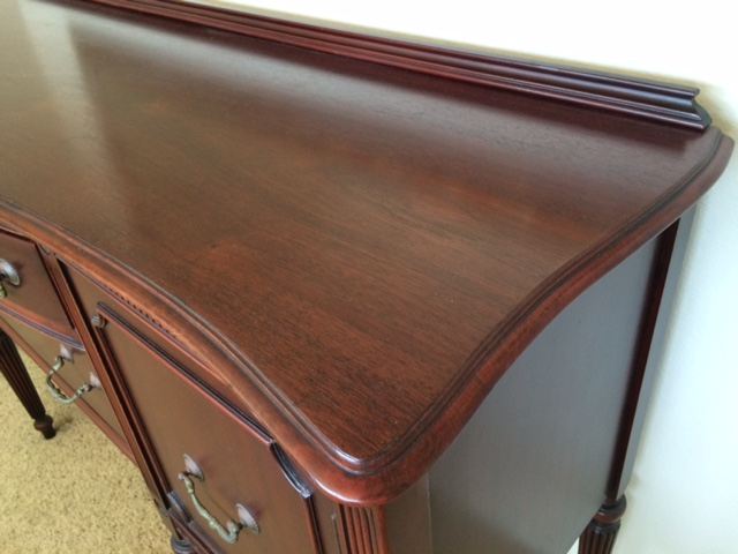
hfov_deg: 61.7
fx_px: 618
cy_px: 277
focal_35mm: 29
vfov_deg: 48.2
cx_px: 369
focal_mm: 4.15
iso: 160
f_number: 2.2
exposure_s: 1/30
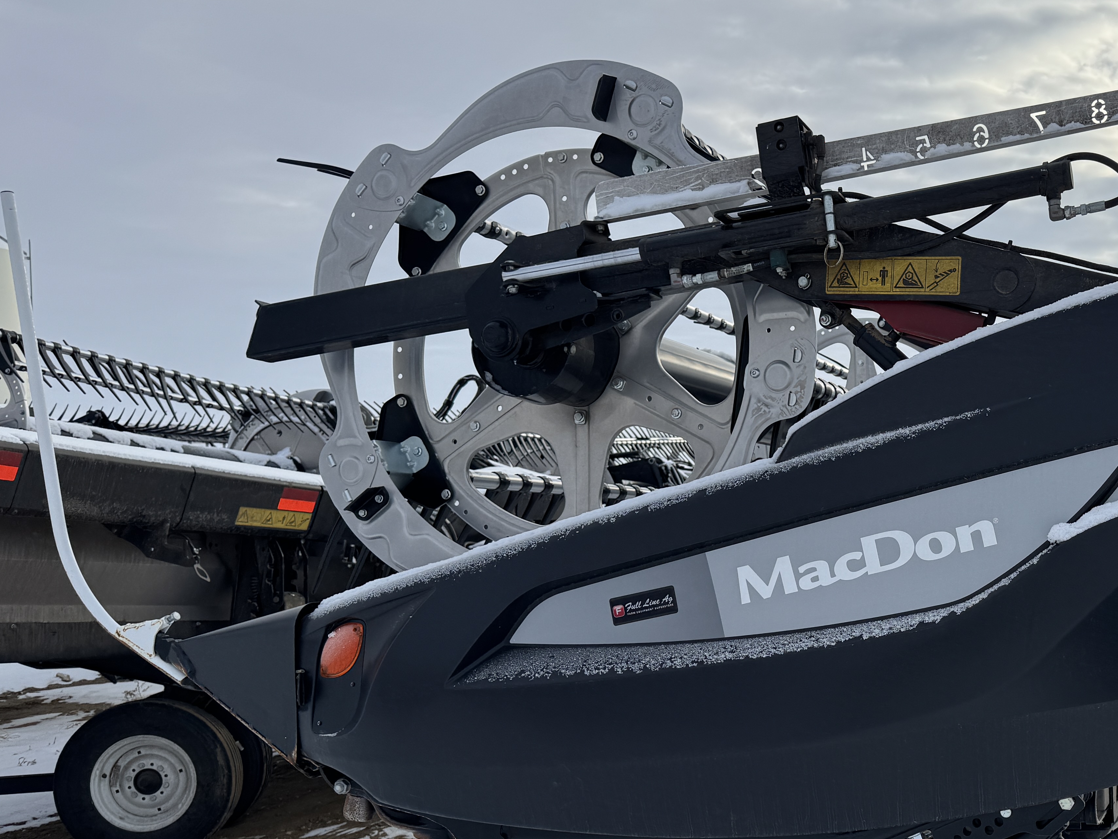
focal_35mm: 40
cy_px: 550
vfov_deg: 35.6
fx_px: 1292
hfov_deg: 44.1
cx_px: 922
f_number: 1.78
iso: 80
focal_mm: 6.76
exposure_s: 1/4049
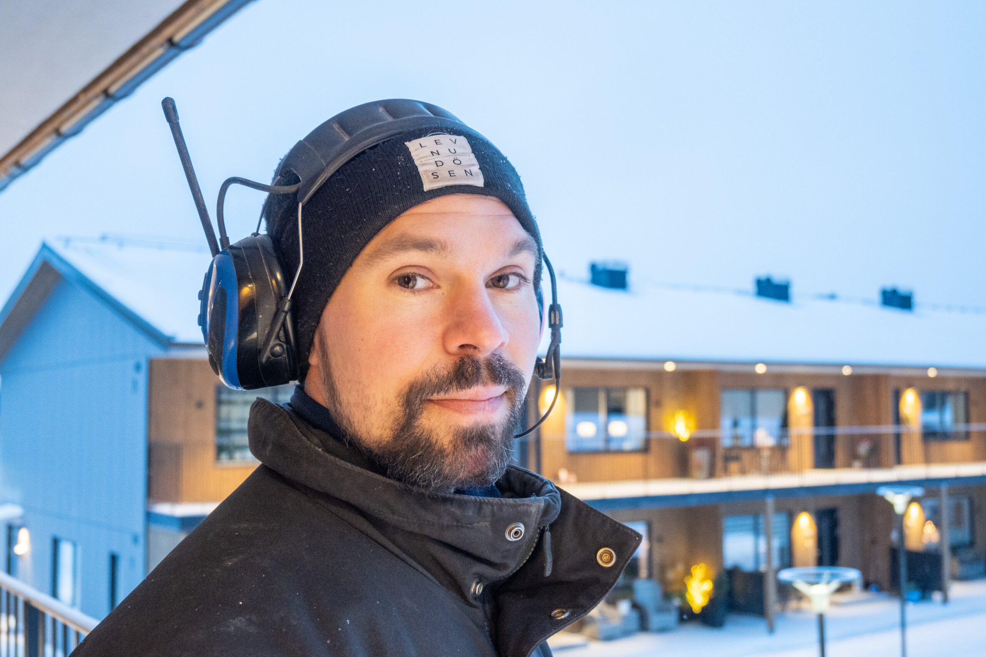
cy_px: 328
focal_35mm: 41
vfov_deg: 32.4
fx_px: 1130
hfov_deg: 47.2
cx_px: 493
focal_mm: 27.5
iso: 1400
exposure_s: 1/40
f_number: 4.5
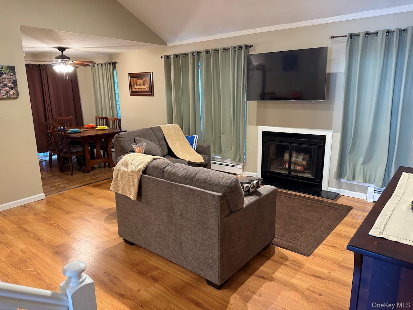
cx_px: 206
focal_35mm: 24
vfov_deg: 56.8
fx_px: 286
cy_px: 155
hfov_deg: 71.6
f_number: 1.78
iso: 800
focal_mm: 6.76
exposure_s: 1/60
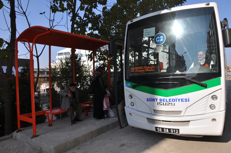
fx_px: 173
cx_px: 116
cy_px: 76
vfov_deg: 47.8
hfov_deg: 67.5
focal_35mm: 27
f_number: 10
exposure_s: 1/400
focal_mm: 18
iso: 200
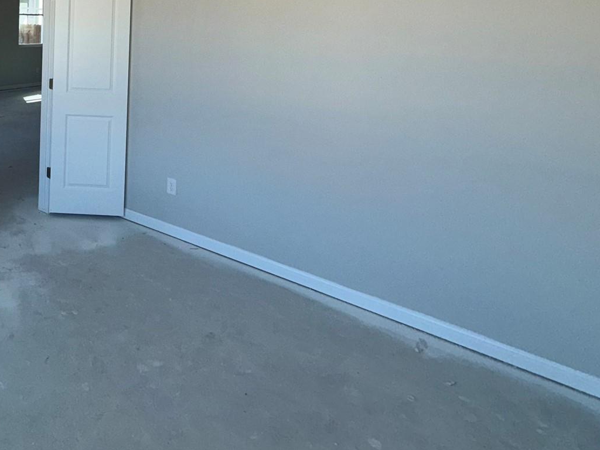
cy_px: 35
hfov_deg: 55.7
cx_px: 69
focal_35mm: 28
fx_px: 485
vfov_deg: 44.6
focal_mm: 2.22
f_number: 2.2
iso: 50
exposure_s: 1/121
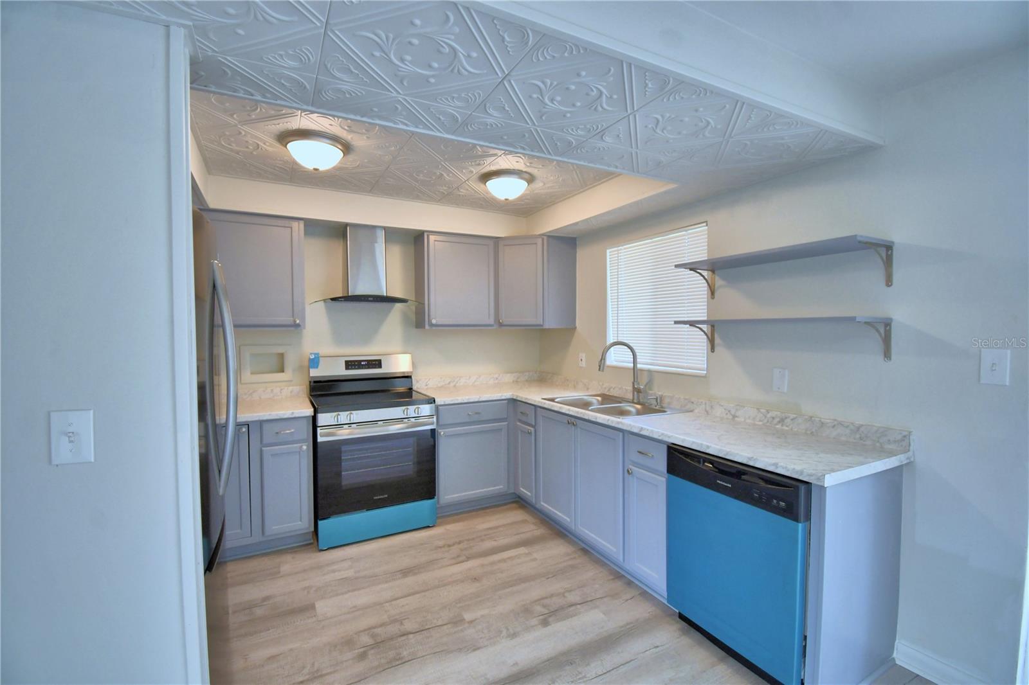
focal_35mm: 15
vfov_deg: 77.3
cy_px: 342
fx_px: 429
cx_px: 514
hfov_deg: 100.4
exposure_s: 1/100
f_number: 4.5
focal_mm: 10
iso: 400
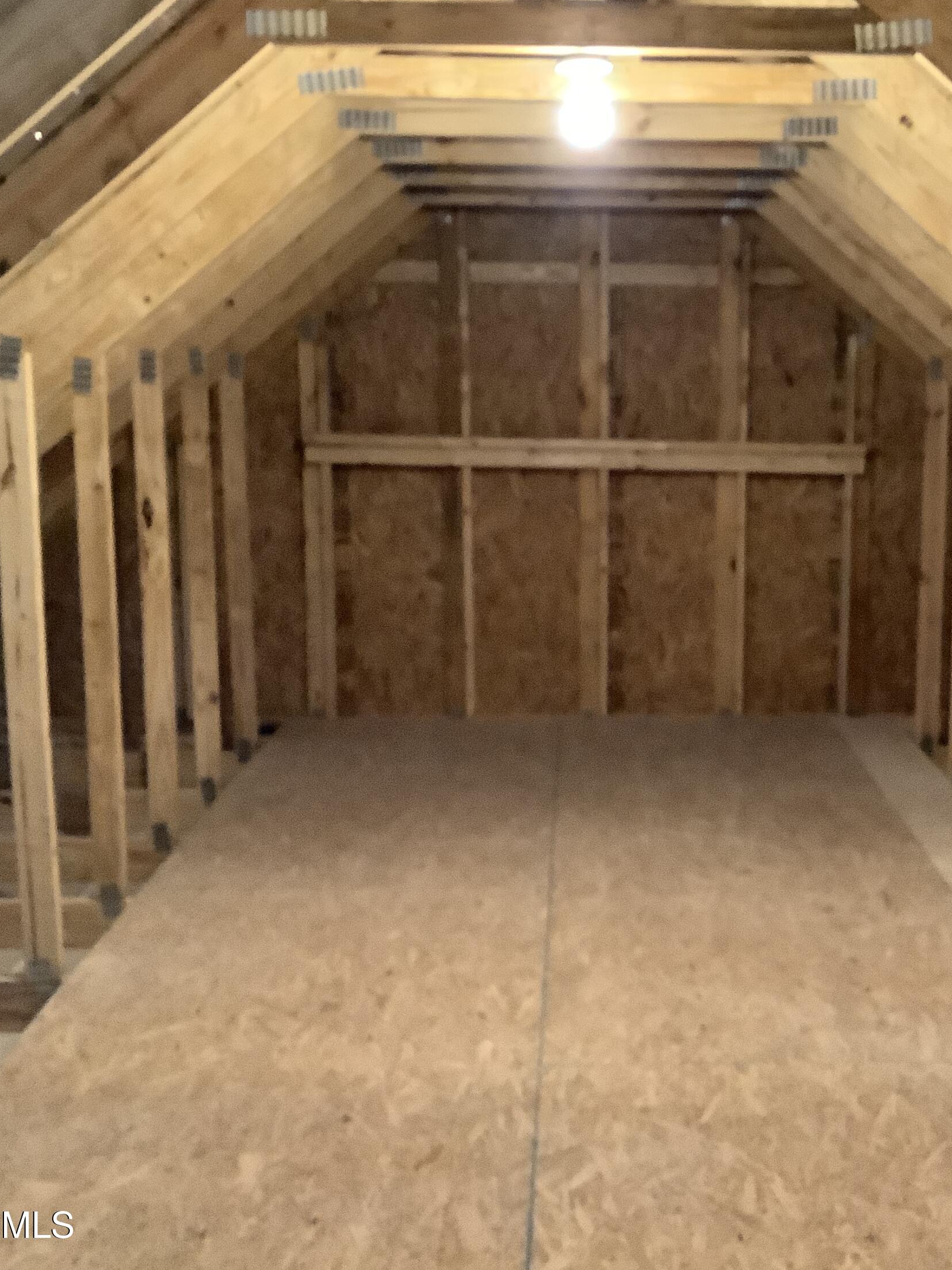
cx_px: 659
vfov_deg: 44.8
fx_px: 1540
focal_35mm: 42
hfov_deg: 33.9
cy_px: 639
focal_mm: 3.3
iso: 640
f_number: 2.4
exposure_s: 1/25
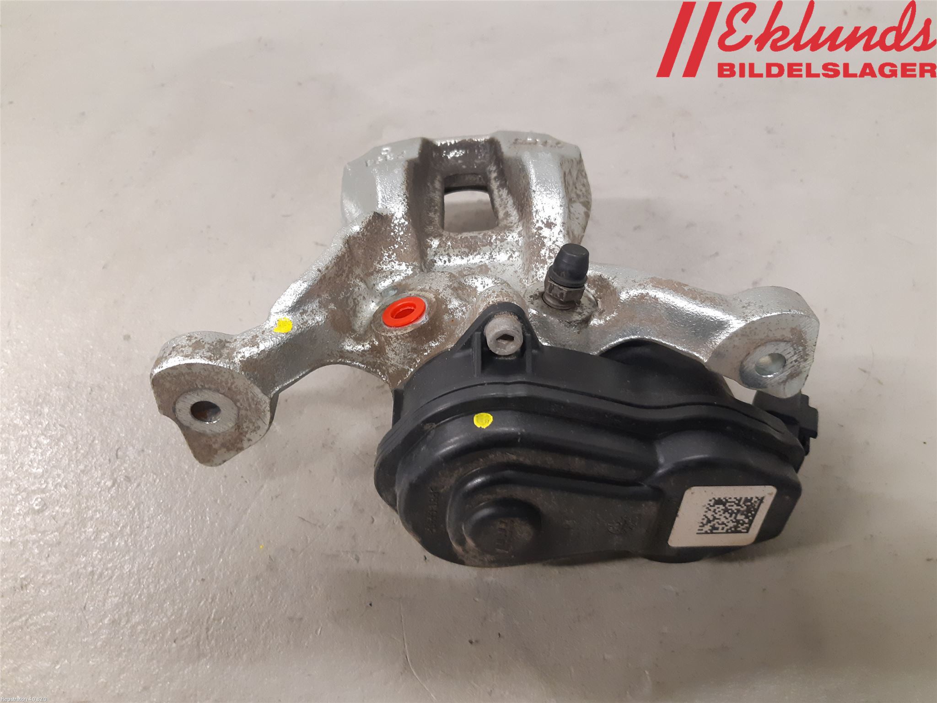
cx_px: 468
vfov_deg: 53.1
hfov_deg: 67.3
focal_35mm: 26
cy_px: 352
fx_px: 704
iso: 250
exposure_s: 1/50
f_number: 1.7
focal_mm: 3.93
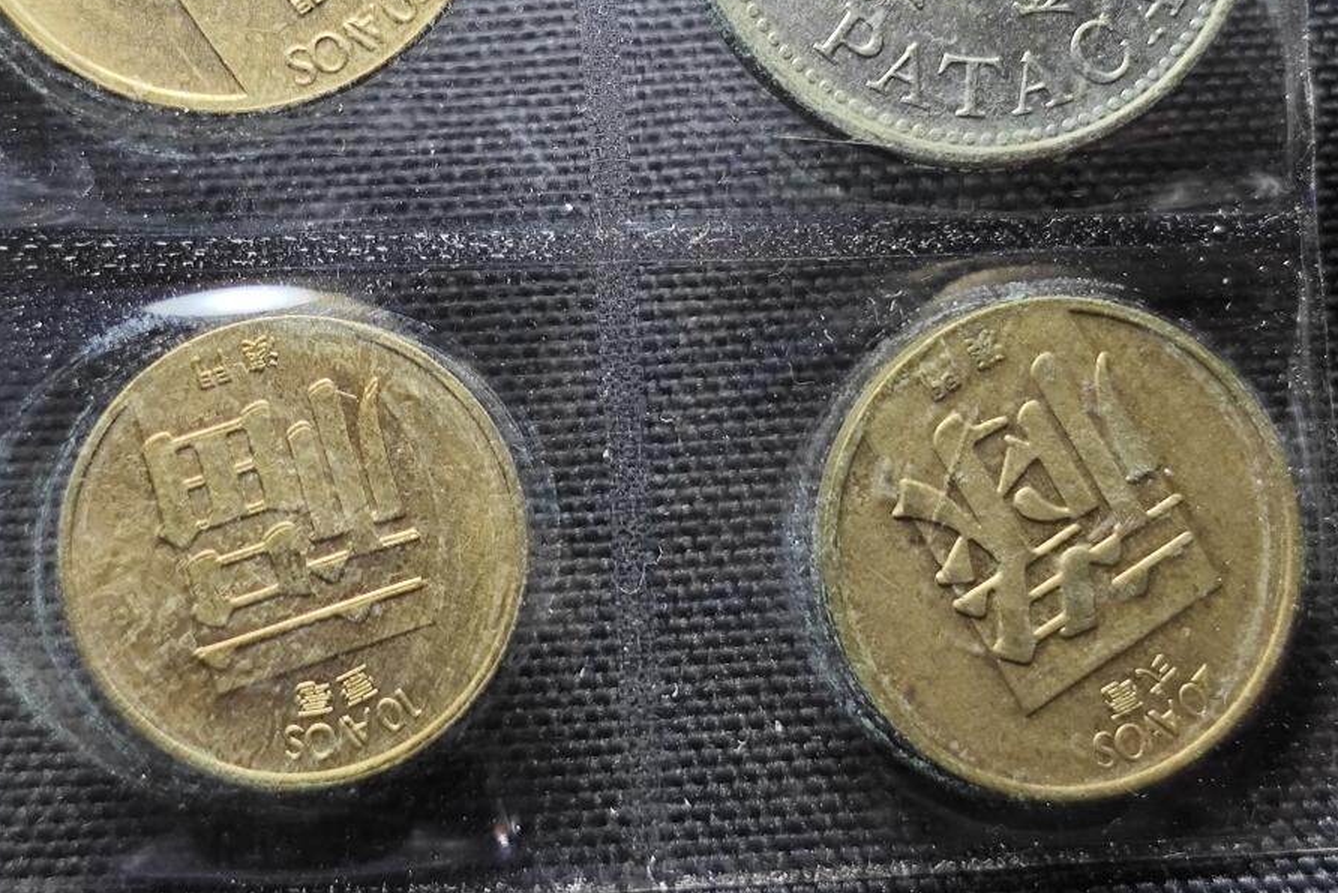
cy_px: 195
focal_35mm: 80
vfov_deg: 17.0
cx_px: 615
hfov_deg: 25.4
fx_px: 2974
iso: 125
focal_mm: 5.84
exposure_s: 1/64
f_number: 1.6
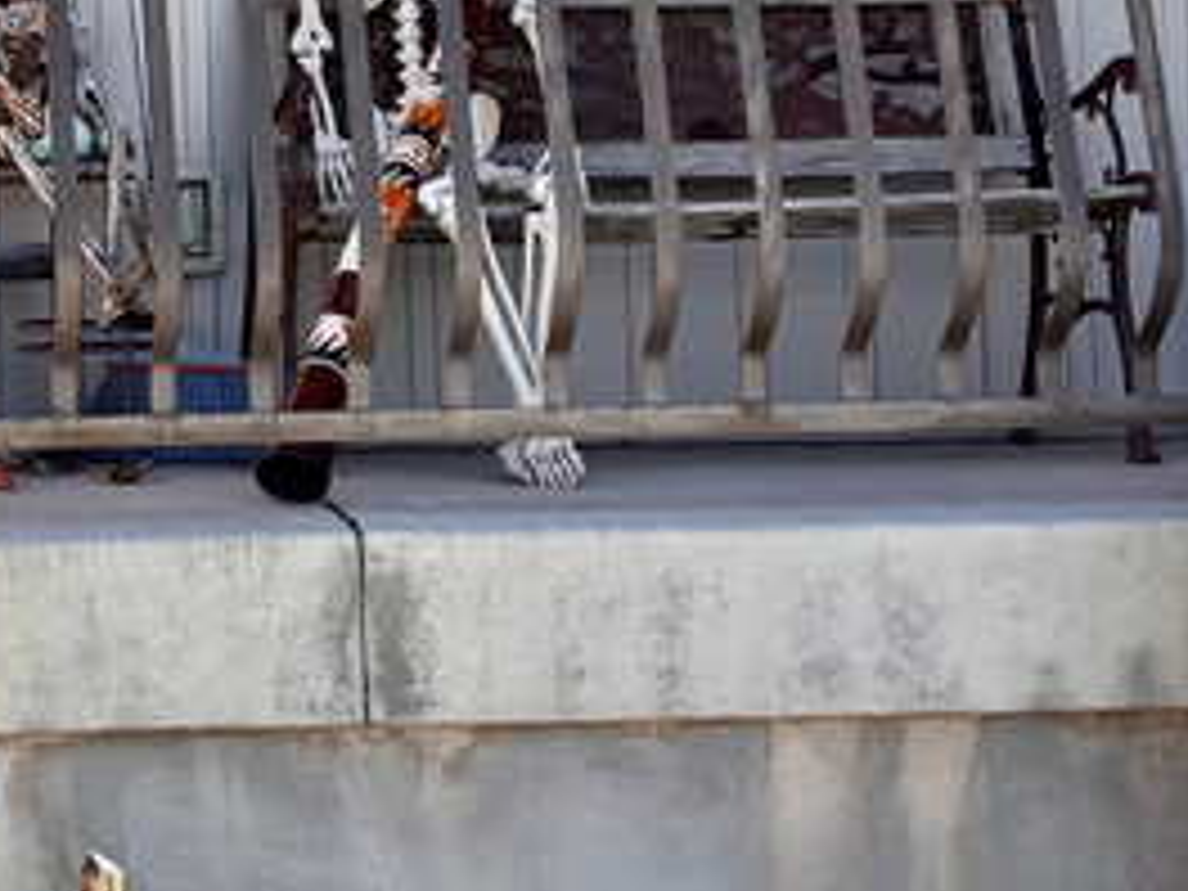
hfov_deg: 18.9
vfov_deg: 14.4
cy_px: 27
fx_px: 3466
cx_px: 9
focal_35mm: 101
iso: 50
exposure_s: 1/1263
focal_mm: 5.96
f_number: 1.6
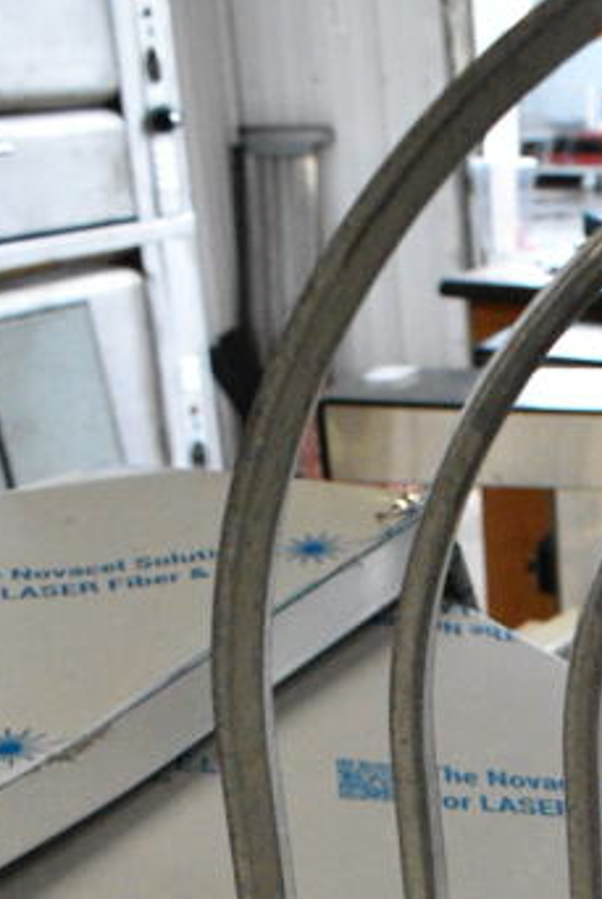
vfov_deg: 23.6
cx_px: 783
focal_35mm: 80
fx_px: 2000
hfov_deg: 16.2
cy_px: 1005
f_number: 6.3
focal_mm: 20
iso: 6400
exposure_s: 1/250
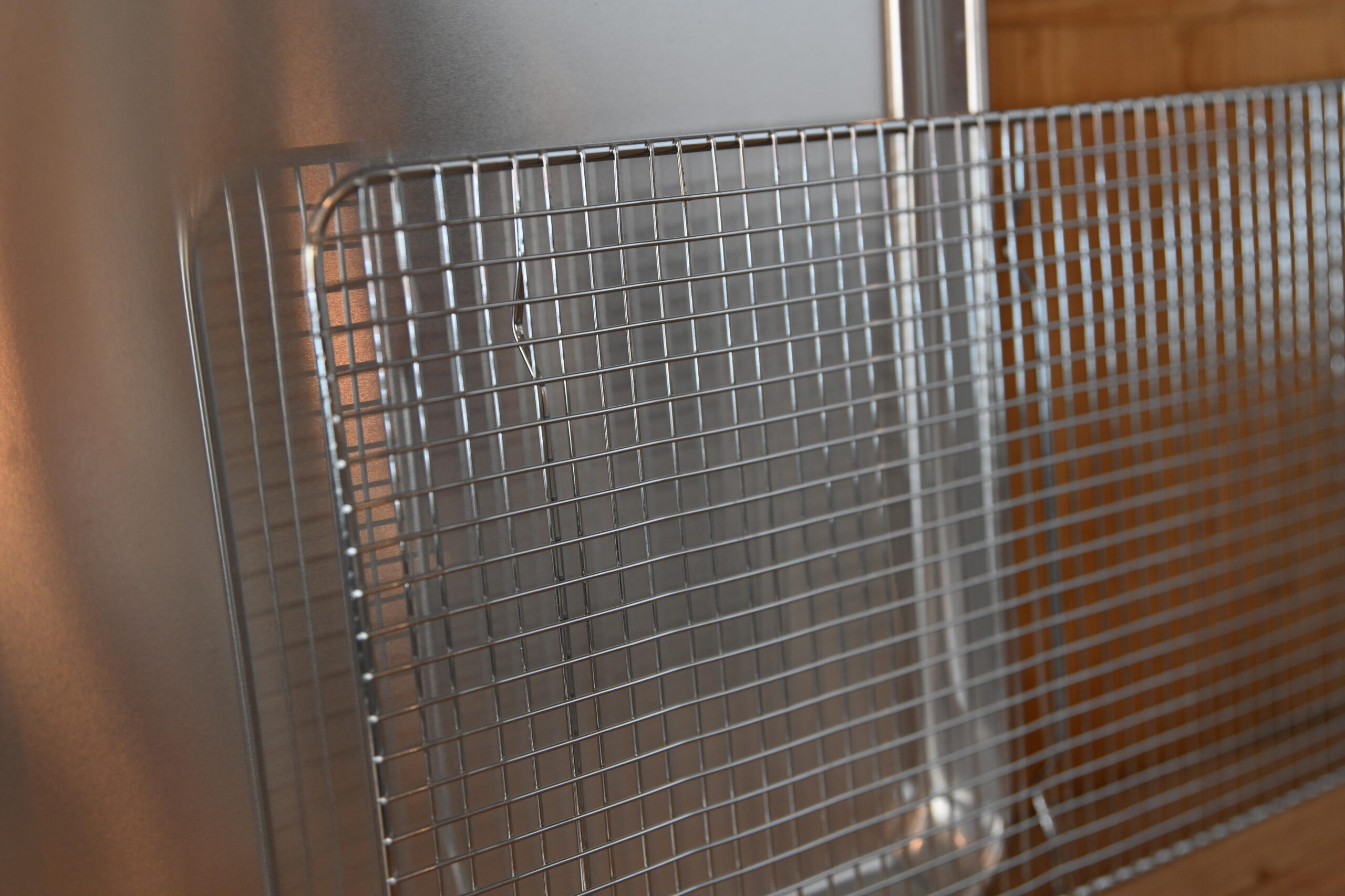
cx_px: 672
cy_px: 448
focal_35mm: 52
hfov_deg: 38.2
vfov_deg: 26.0
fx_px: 1943
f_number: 3.2
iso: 320
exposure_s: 1/125
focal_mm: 52
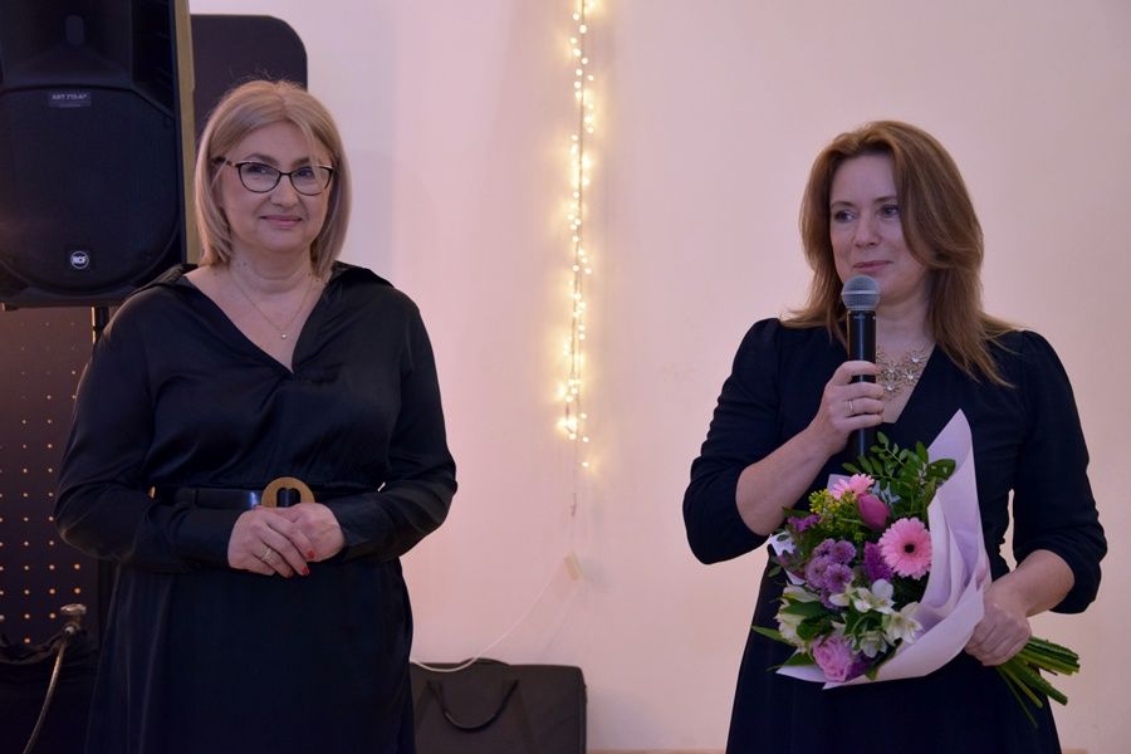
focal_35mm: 75
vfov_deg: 18.2
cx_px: 566
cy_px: 377
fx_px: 2356
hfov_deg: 27.0
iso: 900
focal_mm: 50
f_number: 5
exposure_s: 1/60
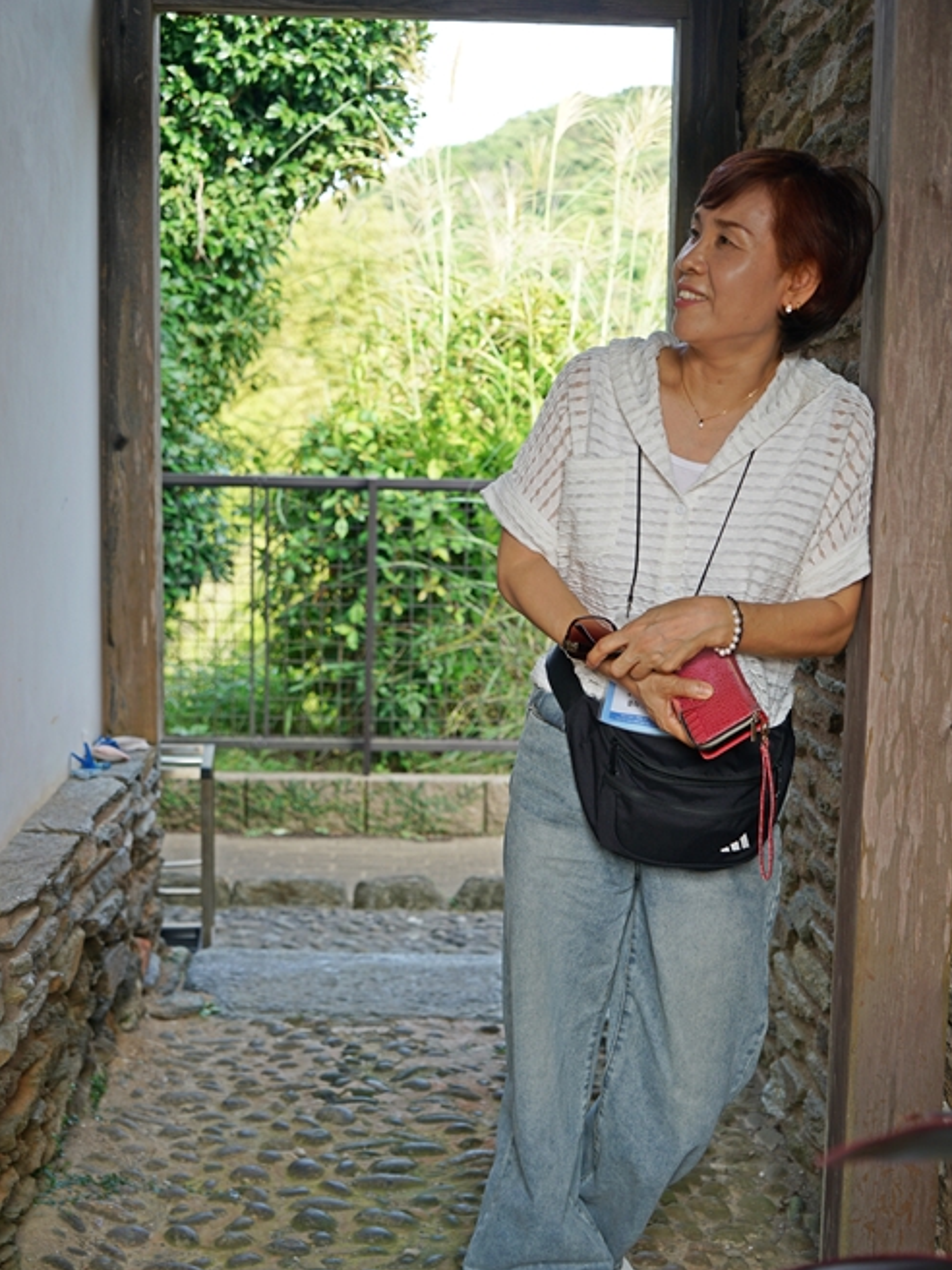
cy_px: 705
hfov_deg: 28.6
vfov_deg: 37.4
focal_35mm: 51
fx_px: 1870
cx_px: 476
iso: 100
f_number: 4.5
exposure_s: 1/80
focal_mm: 47
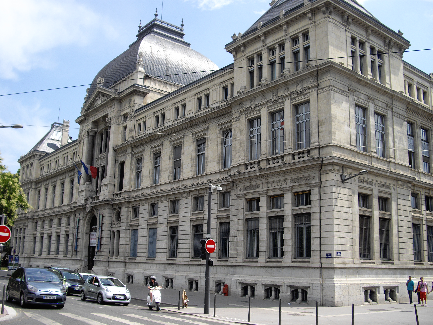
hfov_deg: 49.0
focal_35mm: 38
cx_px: 216
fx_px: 475
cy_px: 162
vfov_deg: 37.7
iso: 50
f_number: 8
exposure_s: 1/125
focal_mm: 7.9
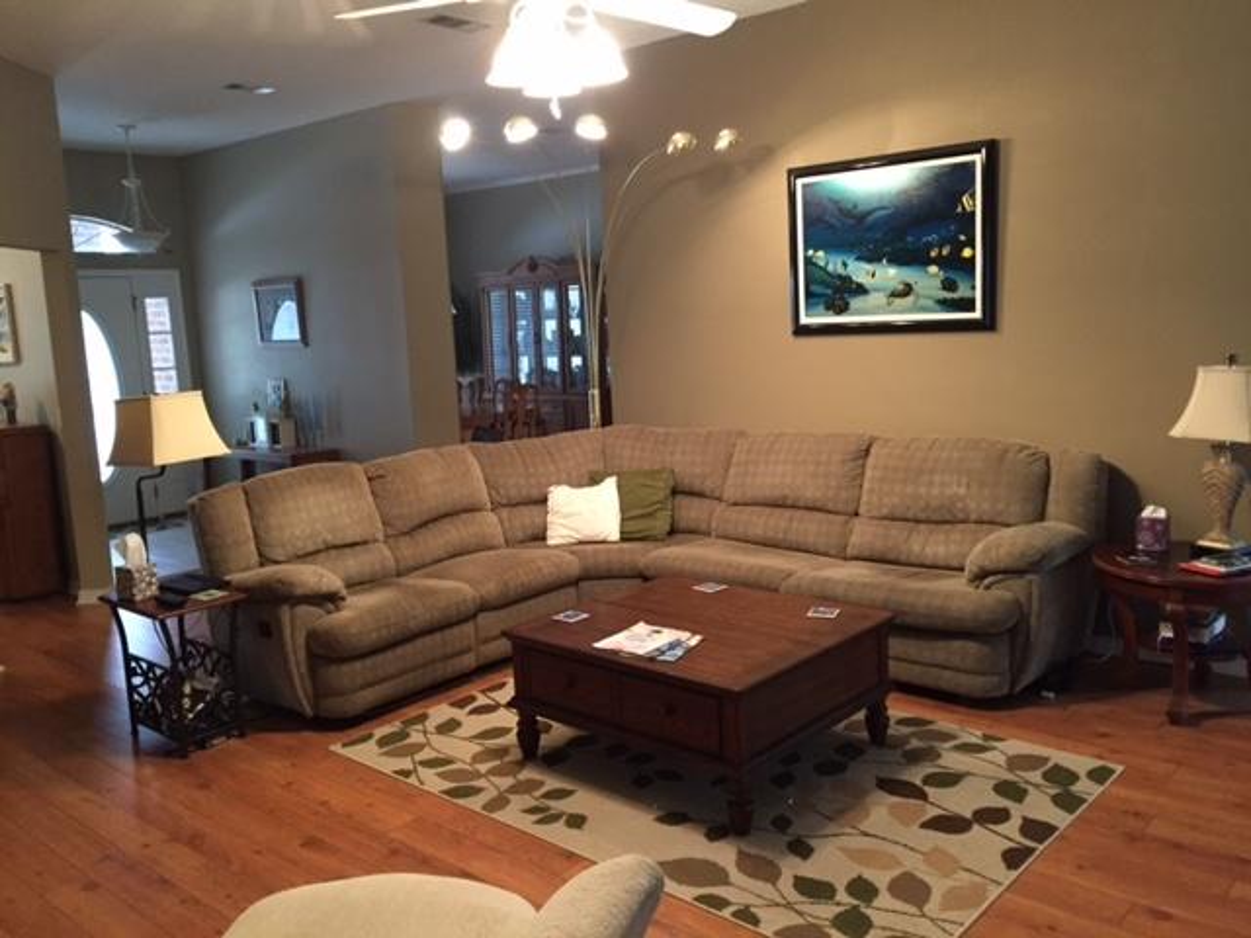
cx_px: 626
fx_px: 1048
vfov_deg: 48.2
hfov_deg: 61.7
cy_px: 469
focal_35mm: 29
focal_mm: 4.15
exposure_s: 1/15
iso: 250
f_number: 2.2
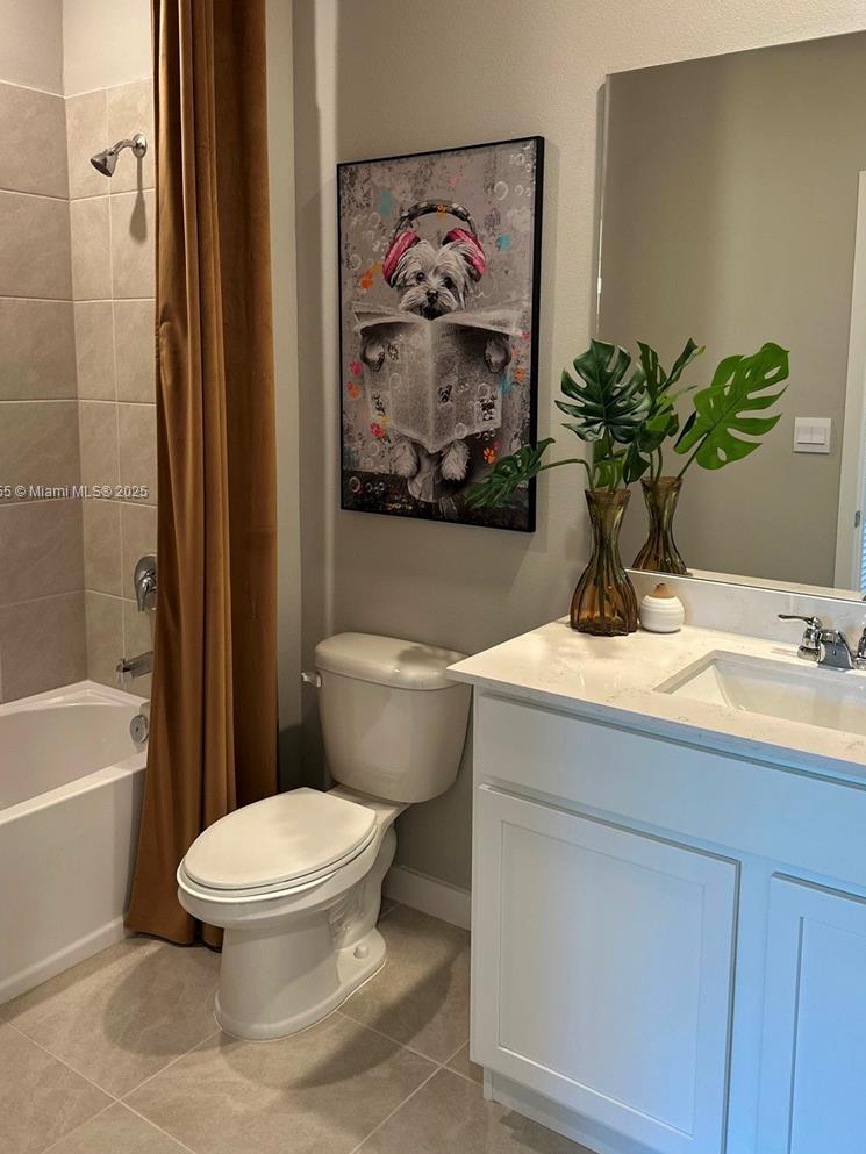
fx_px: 967
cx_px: 458
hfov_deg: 48.2
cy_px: 493
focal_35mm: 29
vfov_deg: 61.4
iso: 200
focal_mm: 6.86
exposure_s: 1/60
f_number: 1.78
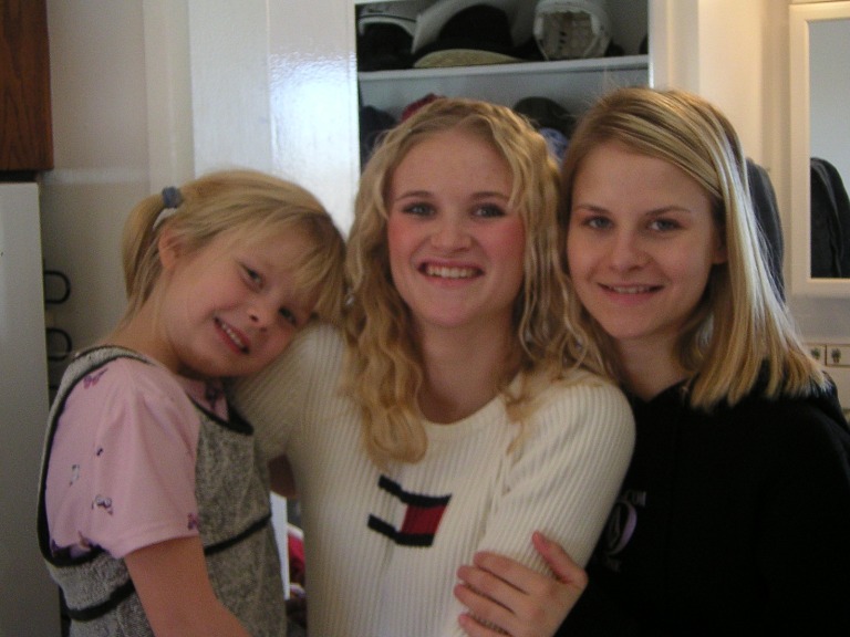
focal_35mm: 54
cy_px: 318
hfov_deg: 35.5
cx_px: 425
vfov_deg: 27.0
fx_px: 1326
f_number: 3.1
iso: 64
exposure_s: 1/60
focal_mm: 7.1
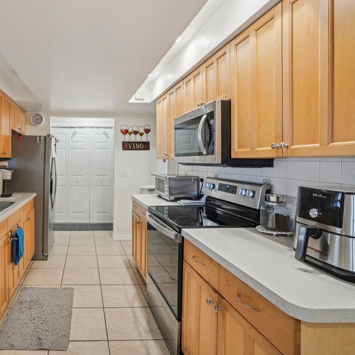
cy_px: 172
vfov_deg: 74.8
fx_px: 232
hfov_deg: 70.5
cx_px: 95
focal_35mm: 20
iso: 1250
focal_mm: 10
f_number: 8
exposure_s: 1/30
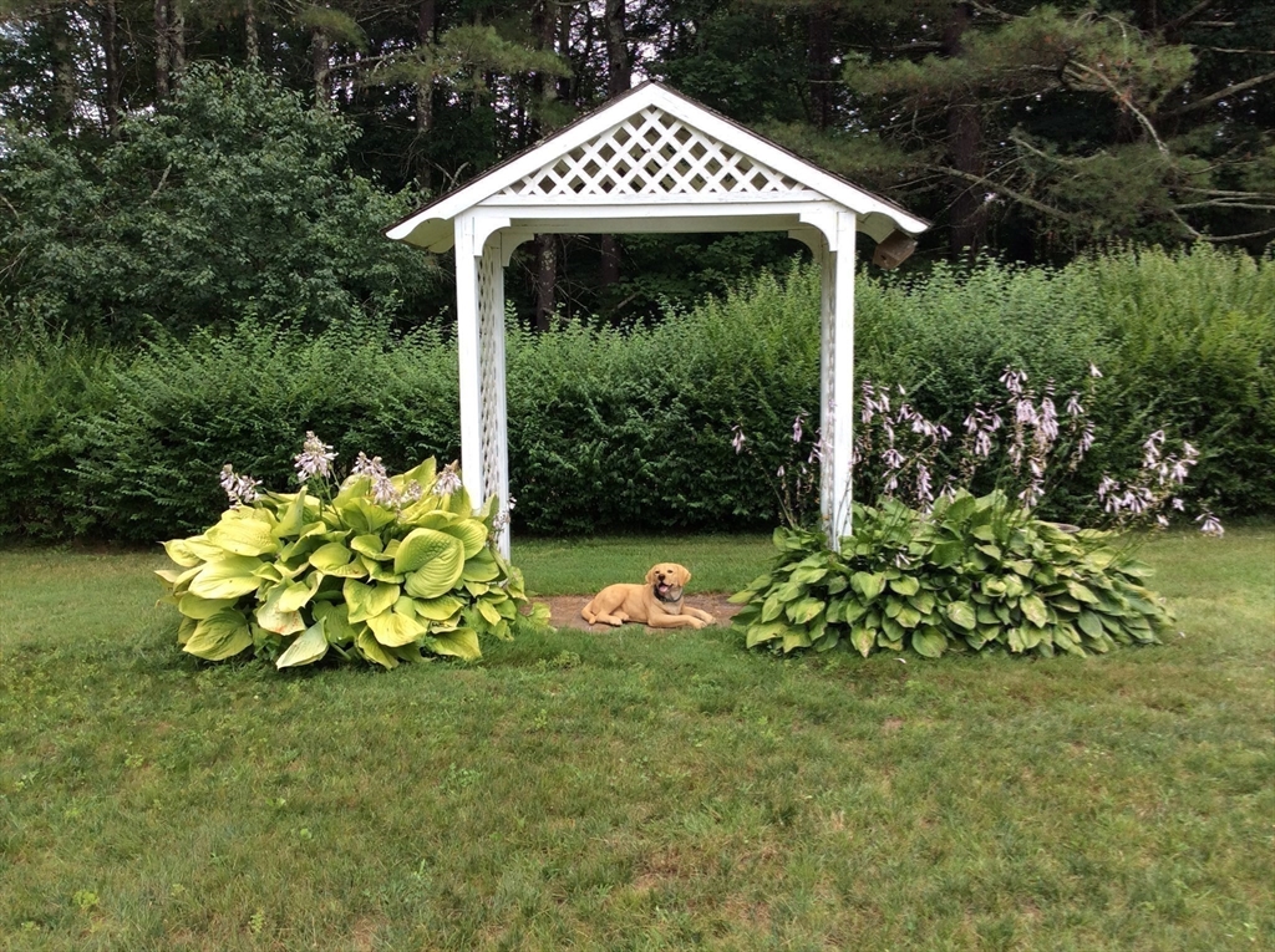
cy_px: 476
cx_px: 638
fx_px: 1177
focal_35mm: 32
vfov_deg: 44.1
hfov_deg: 56.9
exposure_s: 1/347
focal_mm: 3.3
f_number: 2.4
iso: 32
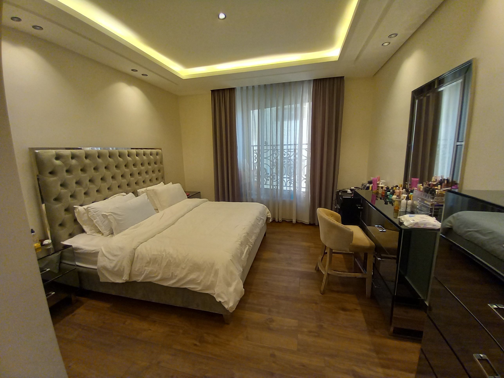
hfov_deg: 106.2
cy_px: 189
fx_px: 189
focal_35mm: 13
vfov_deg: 89.9
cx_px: 252
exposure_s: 1/50
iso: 100
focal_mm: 1.13
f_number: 2.2
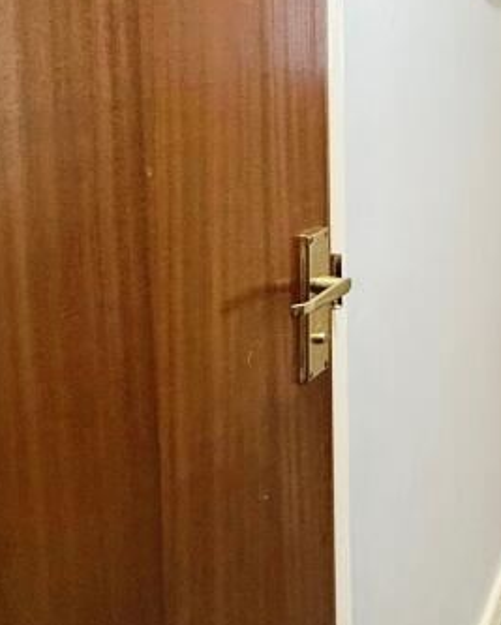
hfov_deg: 26.5
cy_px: 99
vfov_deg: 41.3
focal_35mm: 42
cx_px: 739
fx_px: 777
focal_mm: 2.22
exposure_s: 1/50
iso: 200
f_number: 2.2
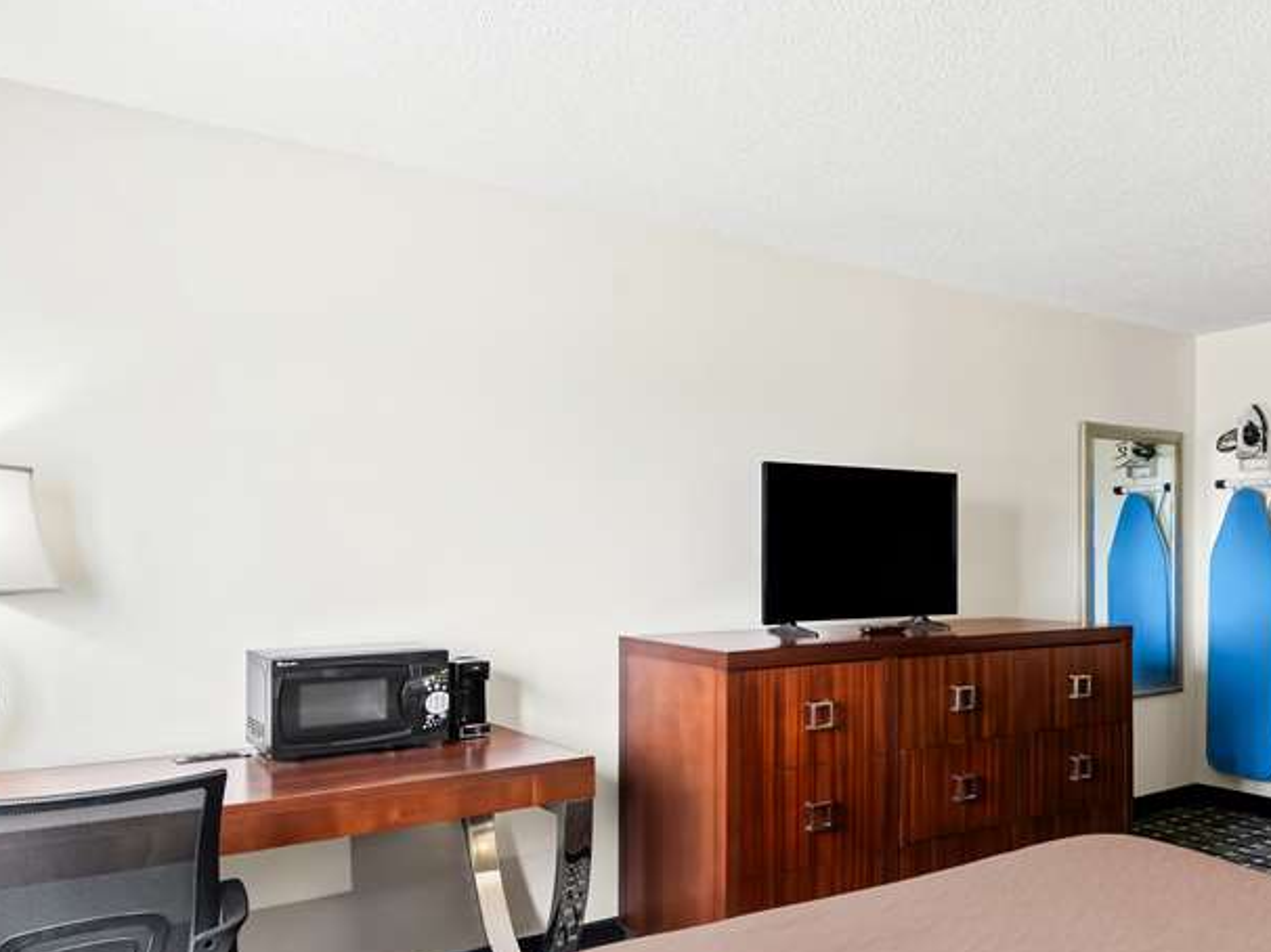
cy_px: 592
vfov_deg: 52.5
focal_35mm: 26
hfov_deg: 66.5
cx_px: 779
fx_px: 954
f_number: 9
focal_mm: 16
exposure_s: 1/1.25
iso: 160
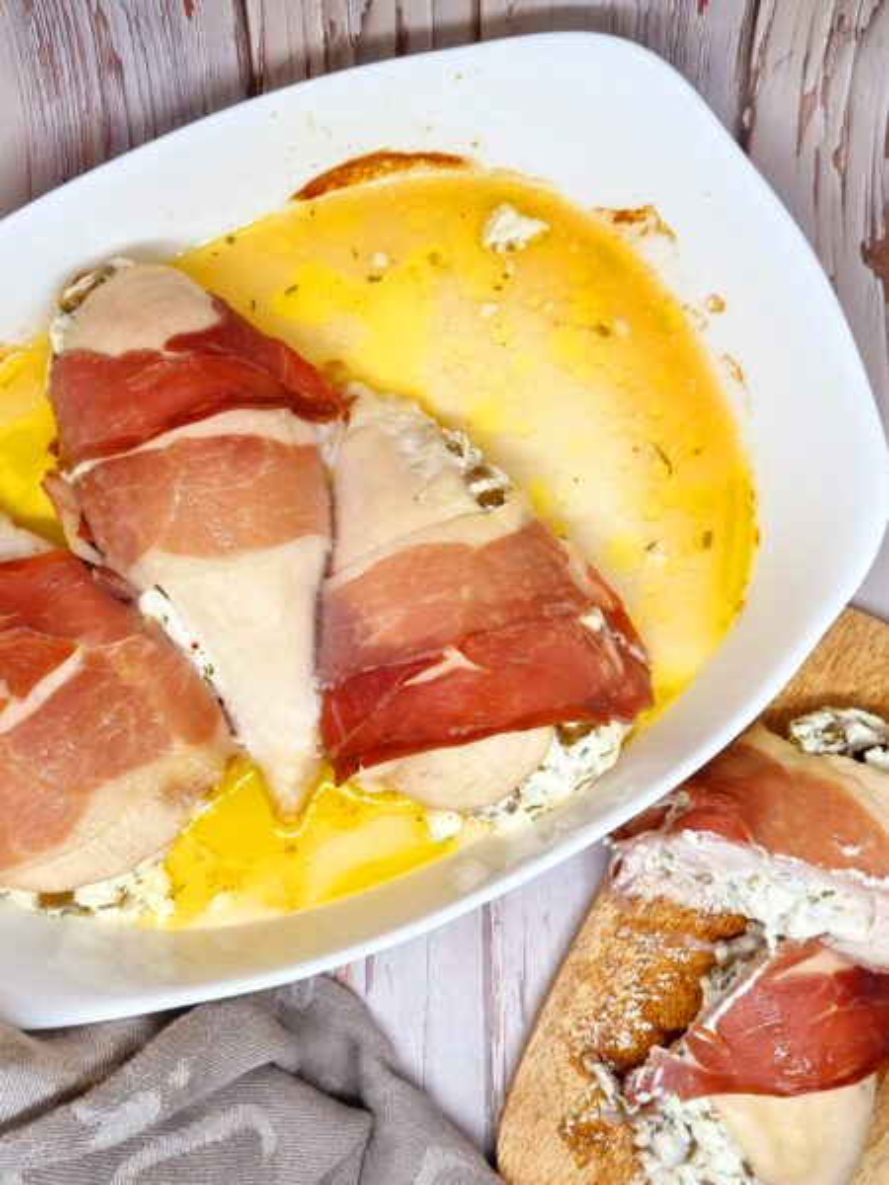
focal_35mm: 26
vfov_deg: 67.3
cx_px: 444
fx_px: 890
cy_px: 592
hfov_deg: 53.1
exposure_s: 1/100
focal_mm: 5.4
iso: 64
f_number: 1.8
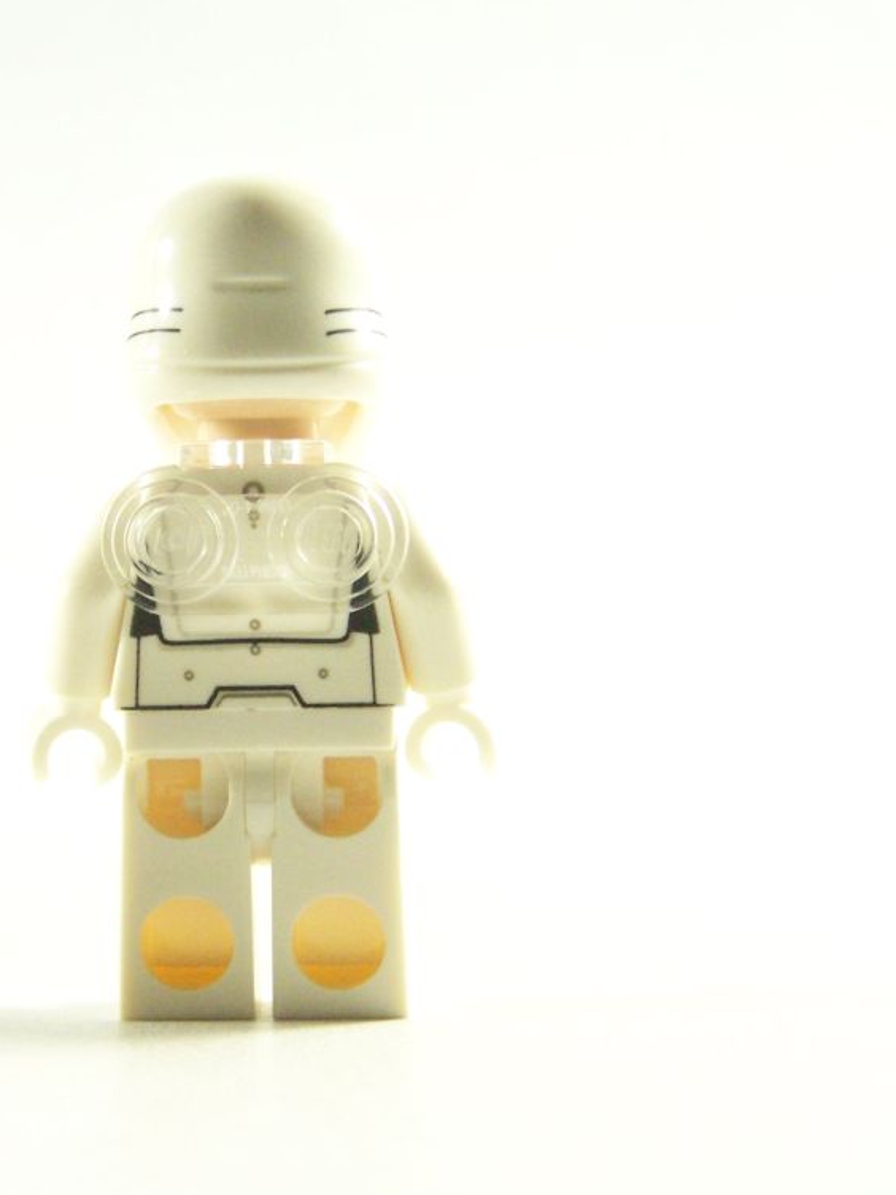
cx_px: 273
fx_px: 4935
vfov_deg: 13.8
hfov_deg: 10.4
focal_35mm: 143
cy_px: 602
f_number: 3.2
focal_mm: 17.5
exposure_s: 1/60
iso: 400
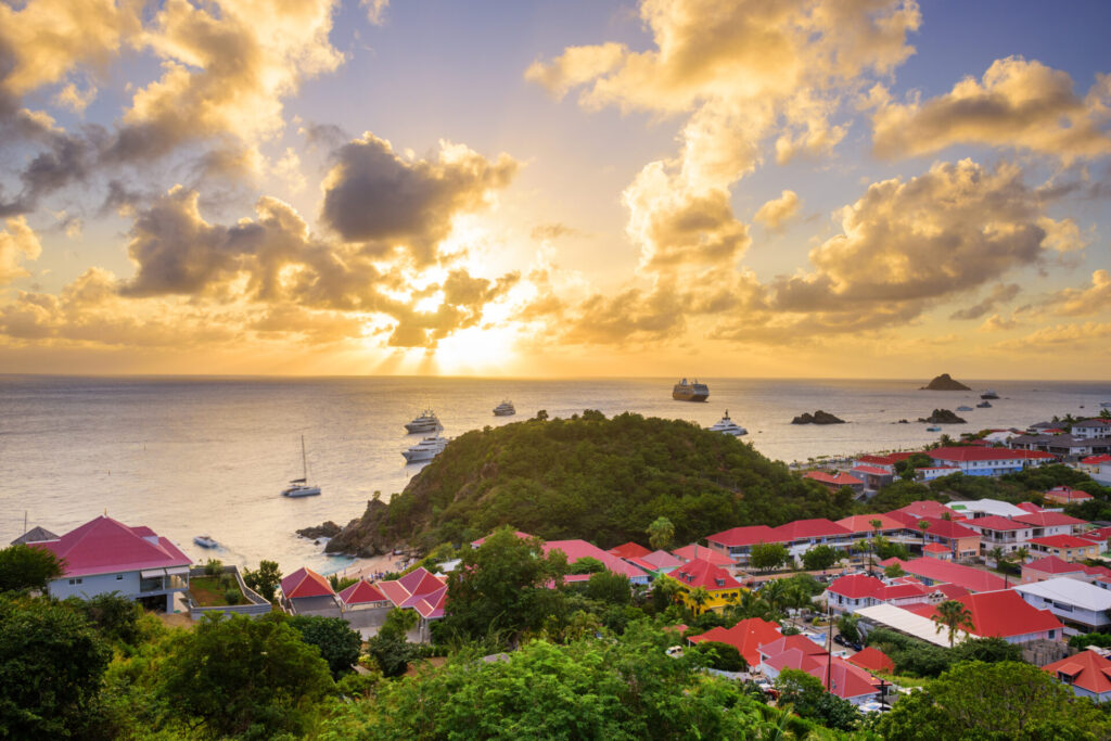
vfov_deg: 46.4
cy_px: 370
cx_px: 556
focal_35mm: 28
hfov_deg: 65.5
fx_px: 864
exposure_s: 1/60
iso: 500
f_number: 8
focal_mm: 28
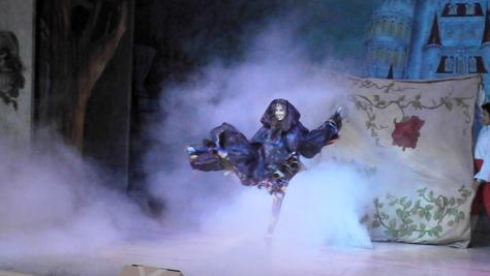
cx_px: 249
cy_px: 117
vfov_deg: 10.5
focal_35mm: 116
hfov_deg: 18.5
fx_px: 1508
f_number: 5.4
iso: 1250
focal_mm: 17.8
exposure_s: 1/250
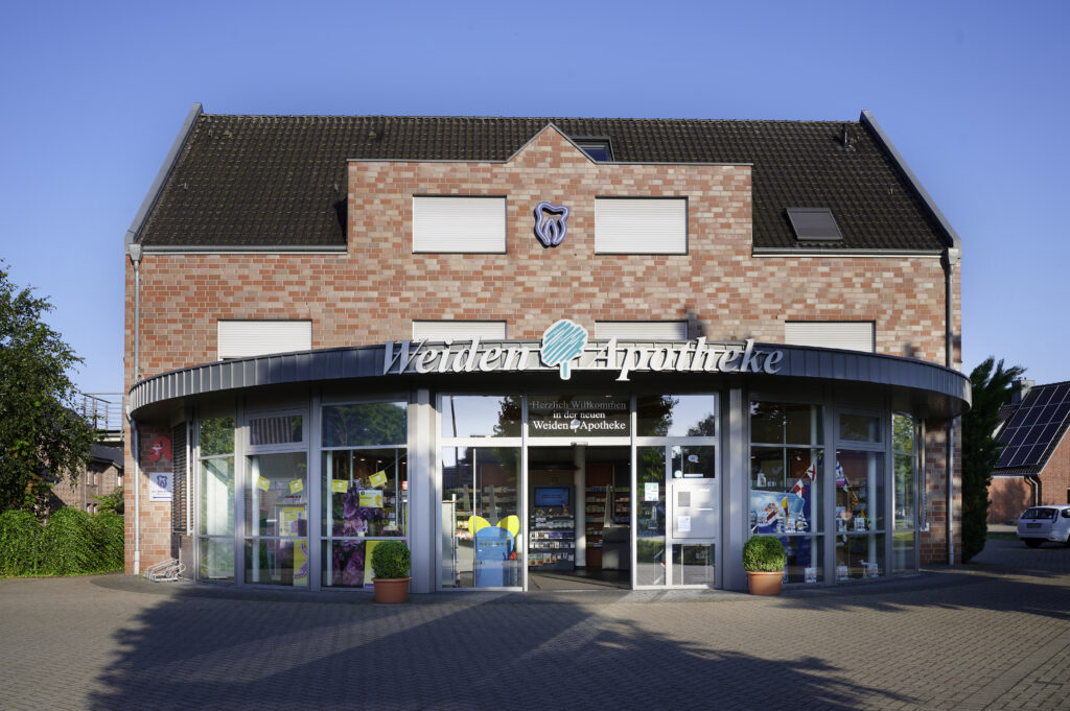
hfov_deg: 58.0
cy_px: 356
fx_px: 965
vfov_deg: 40.5
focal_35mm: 32
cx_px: 535
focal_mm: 32.5
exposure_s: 1/200
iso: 100
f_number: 9
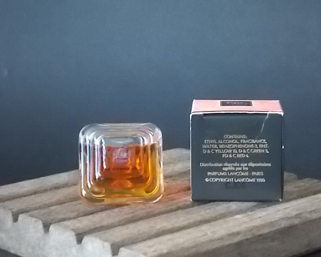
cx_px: 169
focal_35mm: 119
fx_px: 1131
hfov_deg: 16.2
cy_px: 128
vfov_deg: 13.0
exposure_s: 1/25
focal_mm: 20.1
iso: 800
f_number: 6
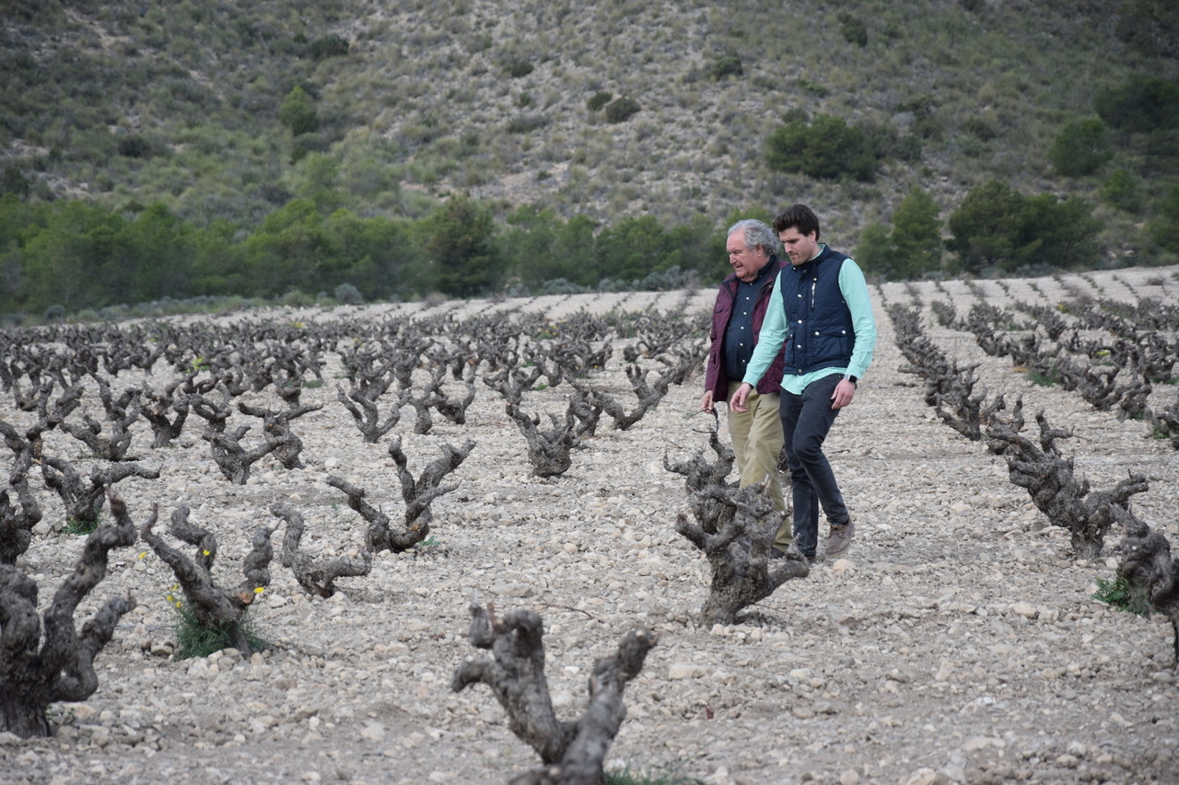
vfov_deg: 8.7
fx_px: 5157
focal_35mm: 158
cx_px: 590
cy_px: 392
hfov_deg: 13.0
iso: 320
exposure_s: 1/500
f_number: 5.6
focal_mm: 105
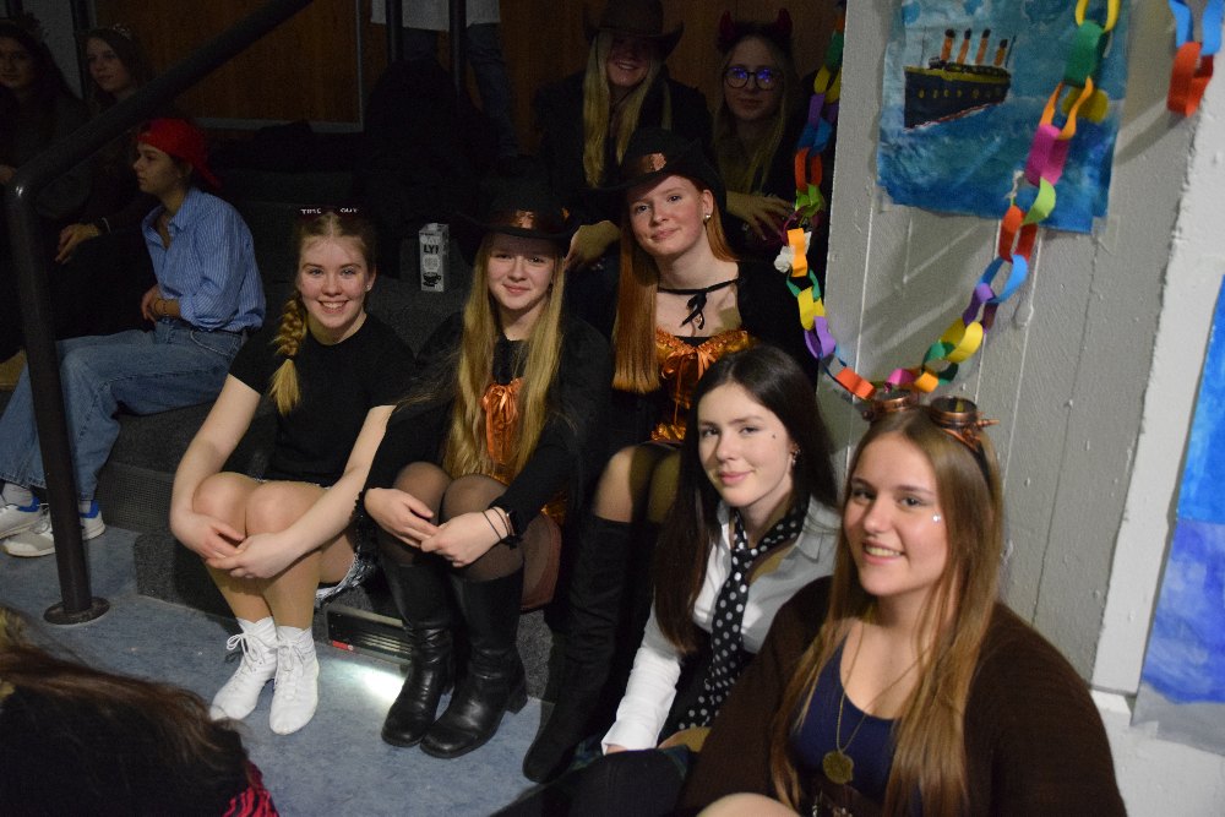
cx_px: 612
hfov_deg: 61.9
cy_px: 408
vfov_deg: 43.6
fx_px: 1021
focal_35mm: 30
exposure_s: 1/100
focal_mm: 20
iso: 3200
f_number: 2.8
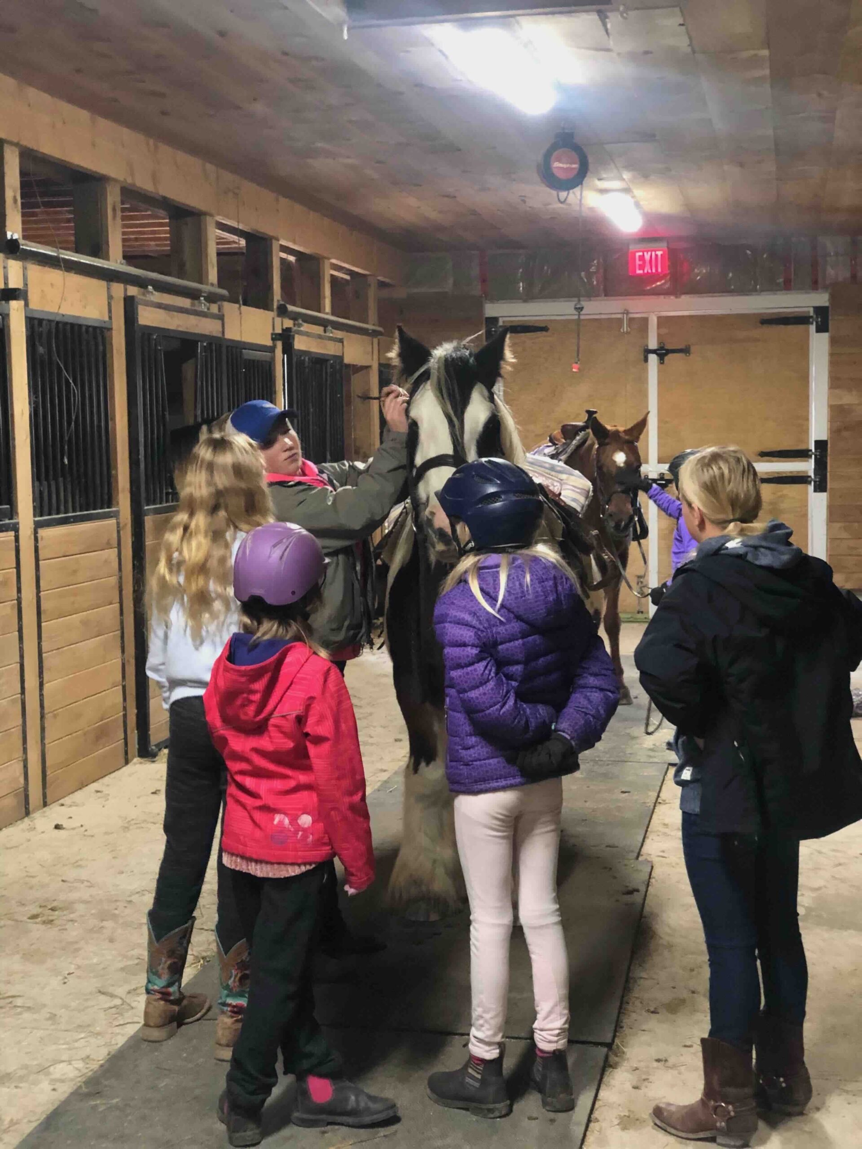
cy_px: 574
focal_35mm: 52
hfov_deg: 28.0
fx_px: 1727
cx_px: 431
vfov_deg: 36.8
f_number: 2.4
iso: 160
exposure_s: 1/12
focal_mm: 6
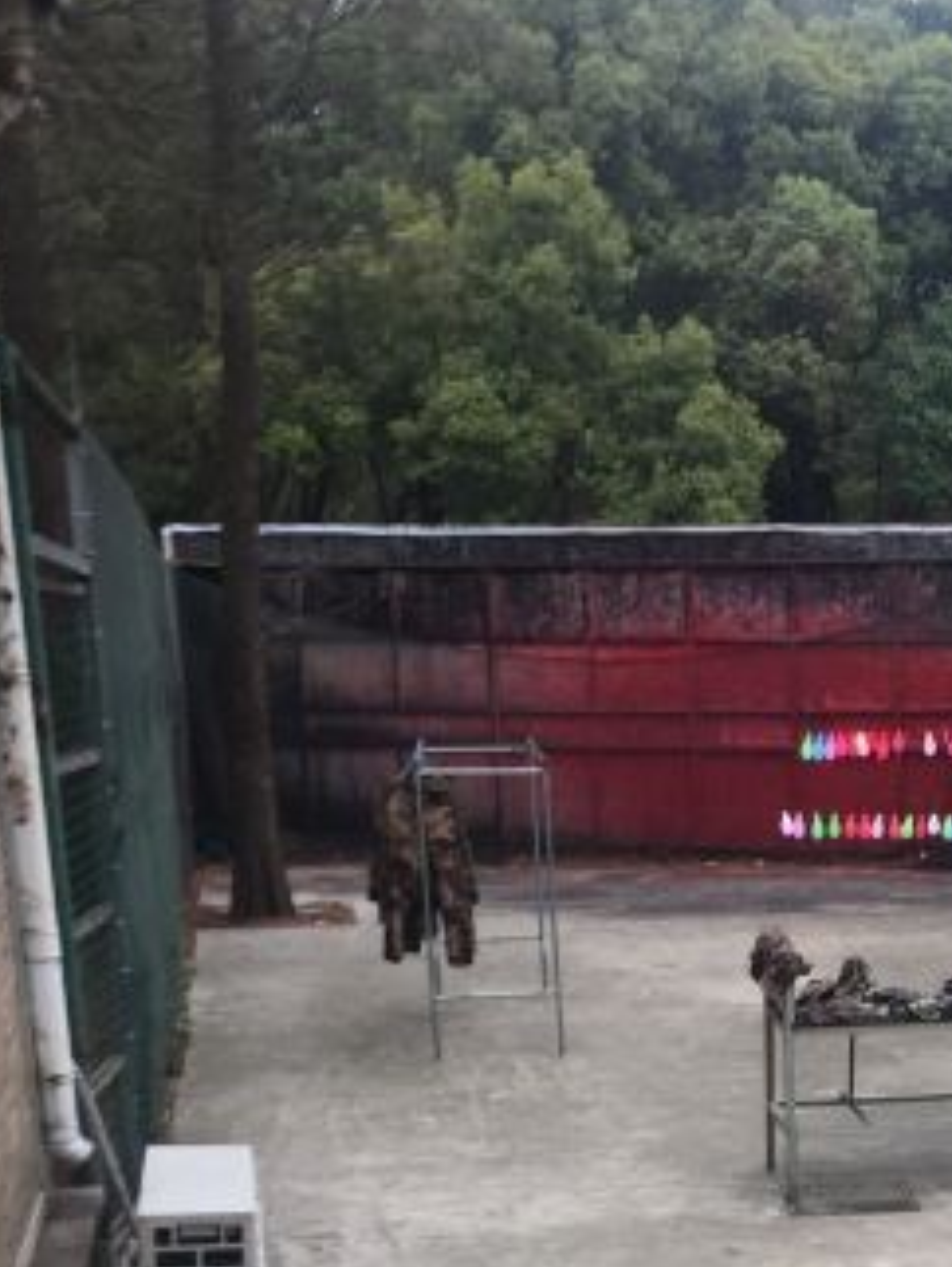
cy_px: 1271
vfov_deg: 28.7
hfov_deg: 22.3
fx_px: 2307
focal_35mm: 63
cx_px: 978
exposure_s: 1/100
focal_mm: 4.15
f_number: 2.2
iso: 40
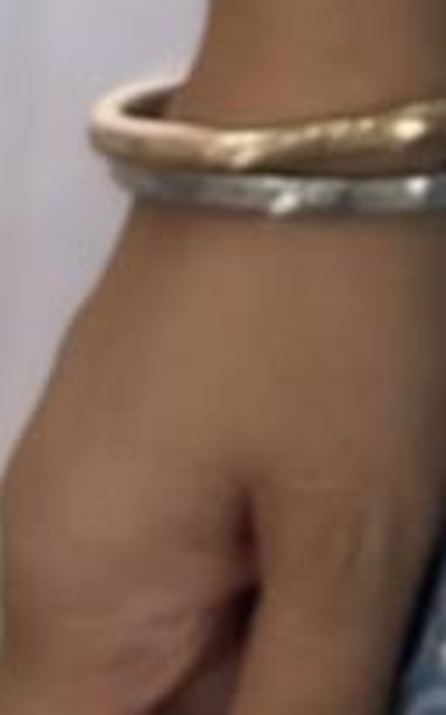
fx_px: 7849
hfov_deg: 3.1
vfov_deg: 4.8
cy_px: -1940
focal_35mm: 403
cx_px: 1834
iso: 80
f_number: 1.78
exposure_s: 1/210
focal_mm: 6.86
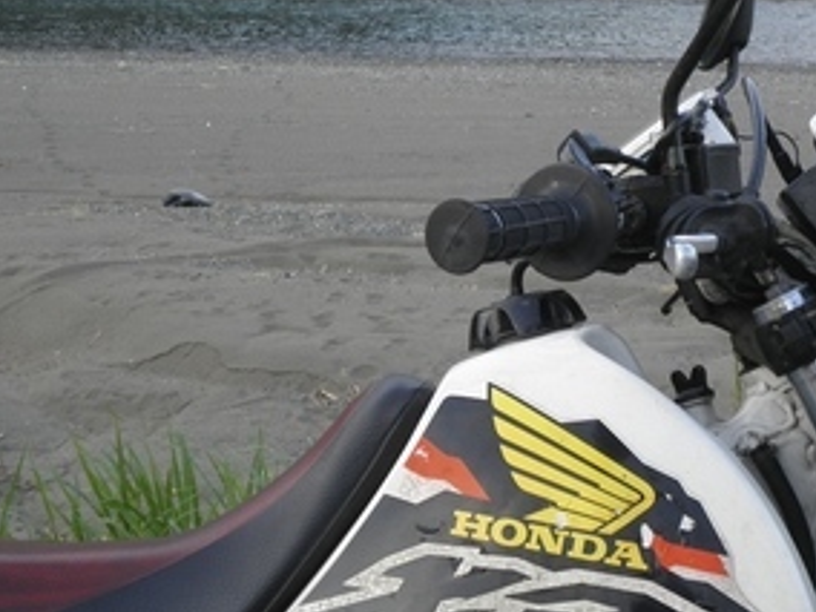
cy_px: 227
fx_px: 1792
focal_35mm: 76
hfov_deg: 25.6
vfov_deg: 19.3
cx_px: 523
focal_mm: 8.2
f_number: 4.3
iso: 100
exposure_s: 1/60
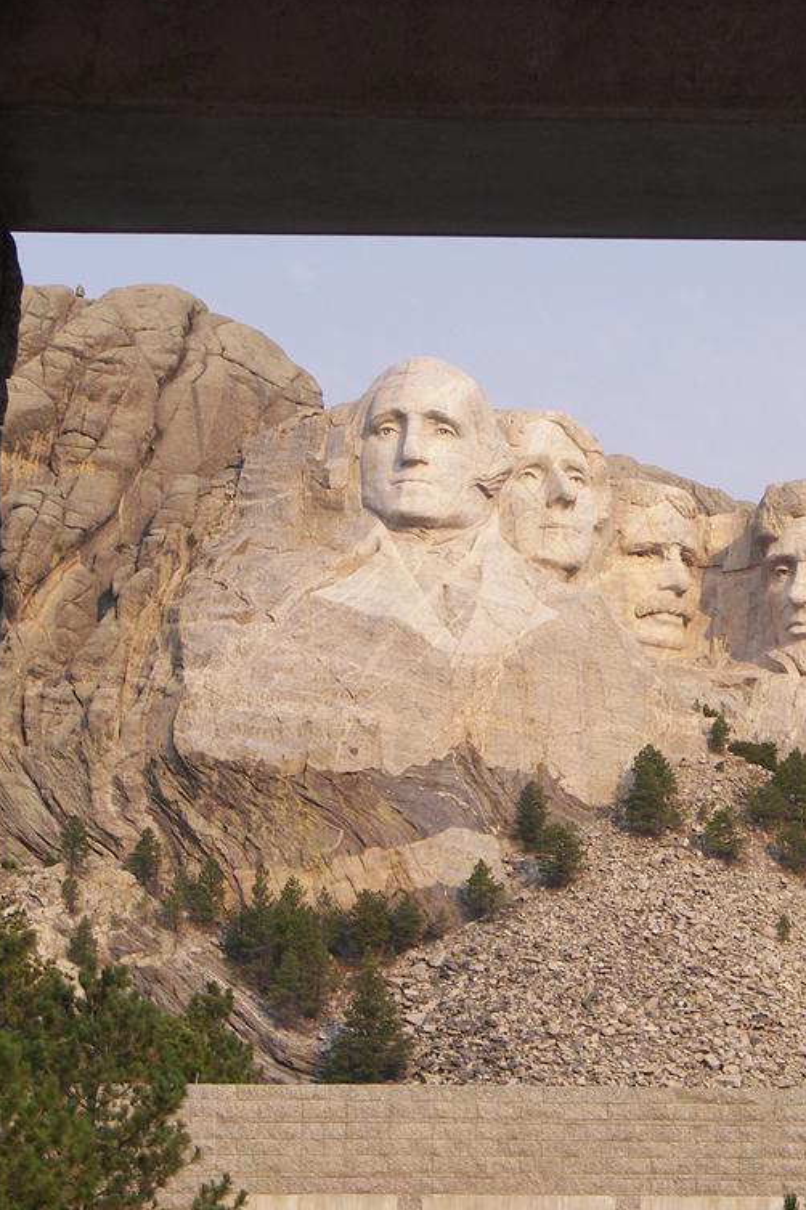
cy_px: 607
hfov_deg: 8.0
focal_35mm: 171
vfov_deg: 12.0
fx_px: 5748
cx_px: 706
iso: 64
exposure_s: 1/500
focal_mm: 20.1
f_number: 3.2
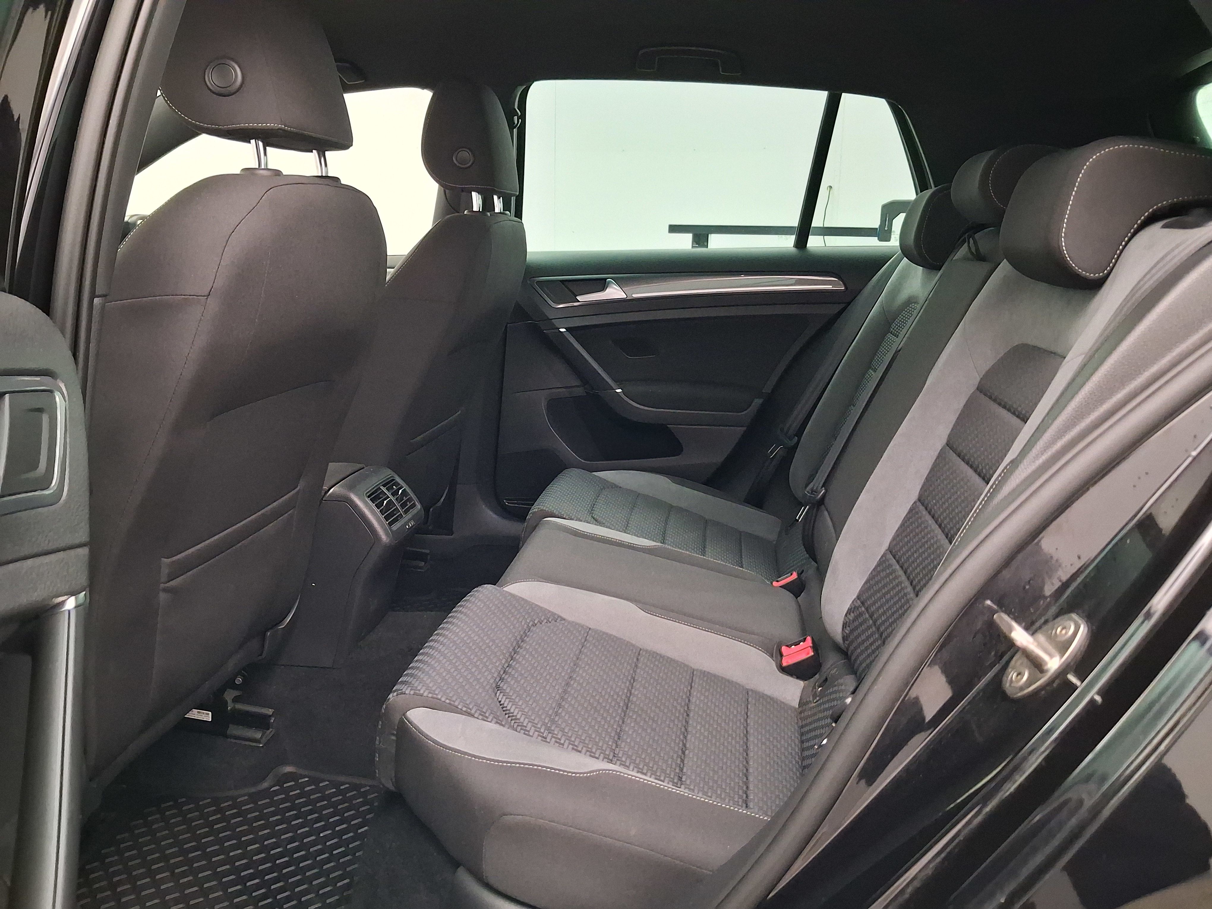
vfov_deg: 51.4
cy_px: 454
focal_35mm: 27
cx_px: 606
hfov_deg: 65.3
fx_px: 945
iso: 800
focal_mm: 4
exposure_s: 1/24
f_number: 1.8
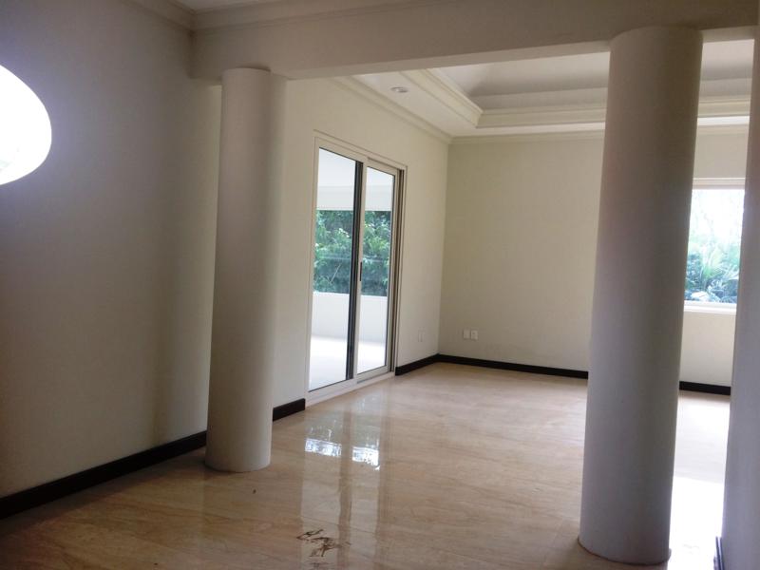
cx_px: 380
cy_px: 285
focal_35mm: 29
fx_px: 637
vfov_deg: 48.2
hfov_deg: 61.7
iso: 64
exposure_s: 1/120
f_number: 2.2
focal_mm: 4.15
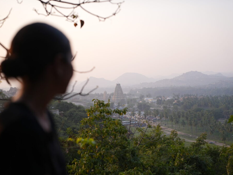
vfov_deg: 26.6
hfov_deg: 34.9
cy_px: 88
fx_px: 370
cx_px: 132
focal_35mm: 55
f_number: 2.5
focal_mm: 50
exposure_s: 1/1000
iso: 250
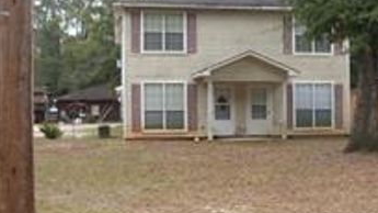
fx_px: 601
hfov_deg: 34.3
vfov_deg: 20.0
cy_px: 132
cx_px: 272
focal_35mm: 60
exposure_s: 1/180
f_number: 2.8
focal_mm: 6.3
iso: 80
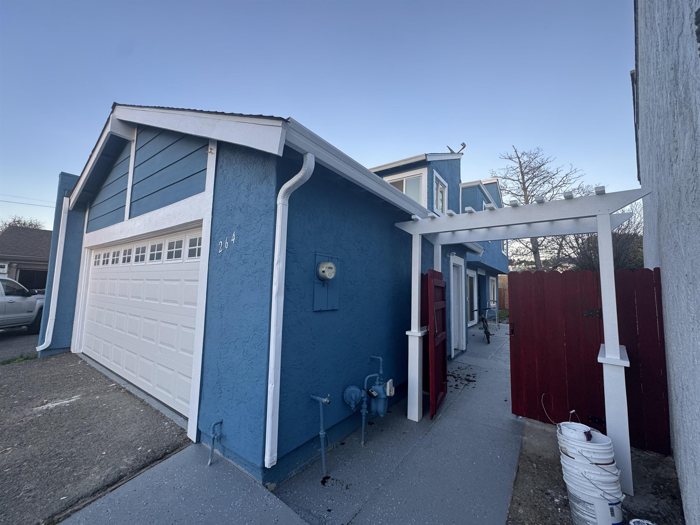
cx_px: 350
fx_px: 283
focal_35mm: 14
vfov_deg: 85.7
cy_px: 262
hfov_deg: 102.1
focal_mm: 2.22
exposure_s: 1/99
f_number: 2.2
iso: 80
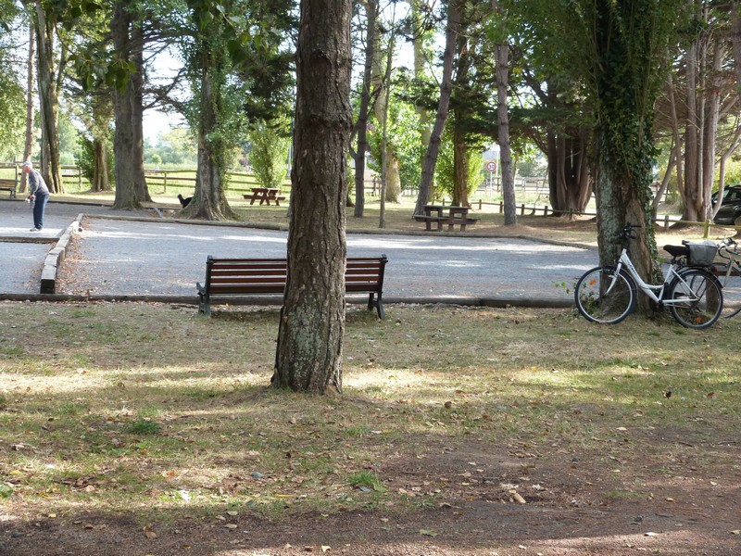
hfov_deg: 28.6
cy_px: 278
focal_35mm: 68
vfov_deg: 21.6
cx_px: 370
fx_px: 1456
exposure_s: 1/200
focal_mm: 12.1
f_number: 3.3
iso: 200
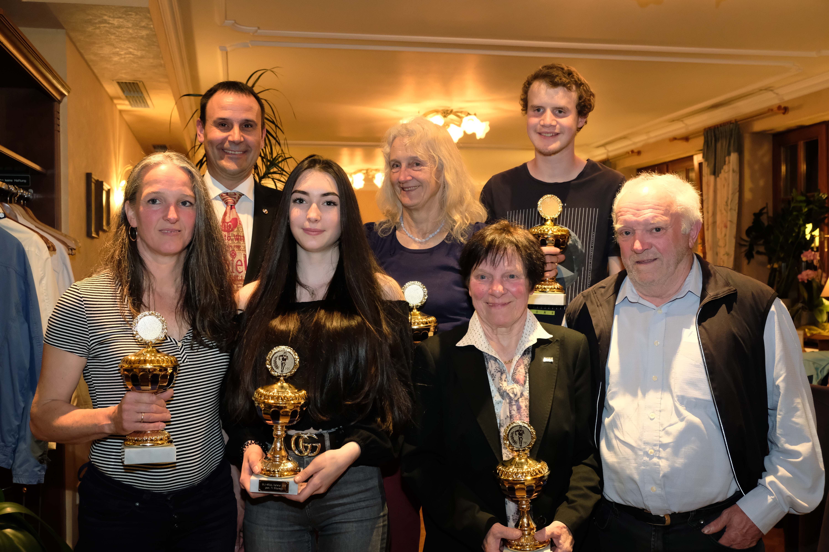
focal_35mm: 38
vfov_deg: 35.1
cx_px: 414
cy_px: 276
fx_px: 875
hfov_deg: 50.7
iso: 3200
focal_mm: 25.4
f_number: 4.5
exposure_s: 1/30
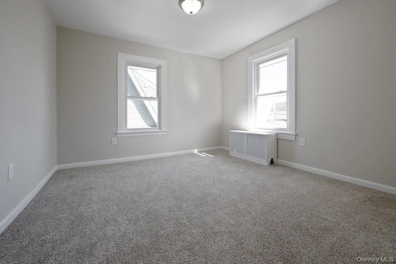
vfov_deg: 81.2
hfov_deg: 104.3
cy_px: 132
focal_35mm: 14
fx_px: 154
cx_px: 198
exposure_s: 1/500
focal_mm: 14
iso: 640
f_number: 8
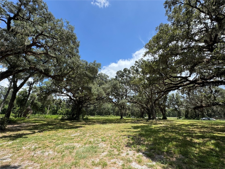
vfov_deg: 85.7
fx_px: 91
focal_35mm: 14
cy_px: 84
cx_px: 112
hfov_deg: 102.1
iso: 50
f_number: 2.2
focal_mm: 2.22
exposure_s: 1/956
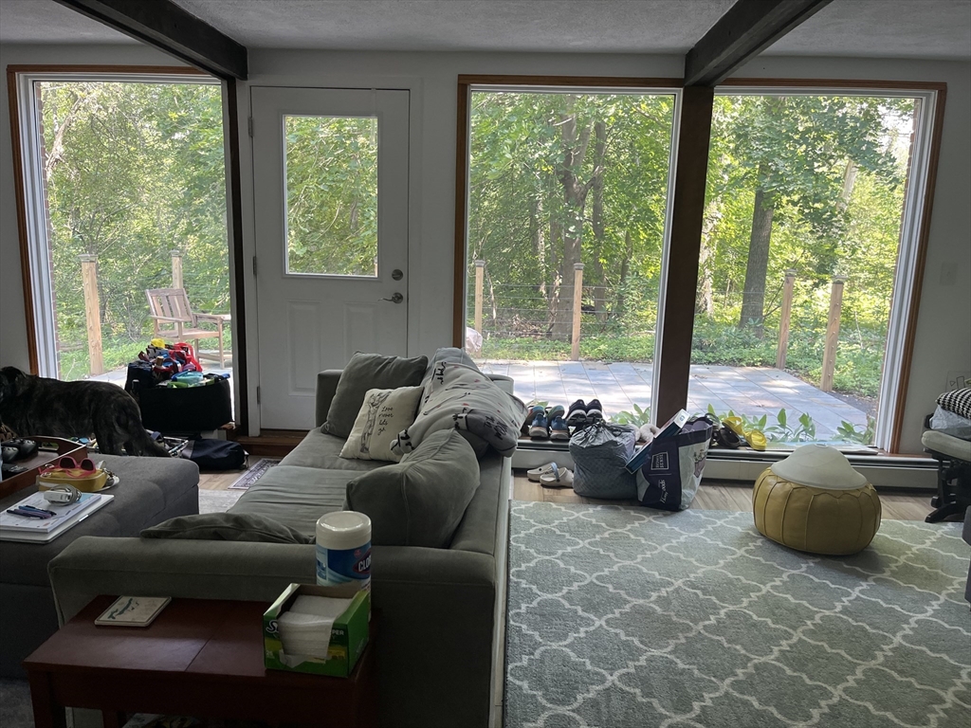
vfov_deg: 53.1
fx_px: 729
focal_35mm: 26
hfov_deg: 67.3
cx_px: 486
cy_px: 364
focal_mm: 5.1
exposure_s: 1/122
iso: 100
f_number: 1.6
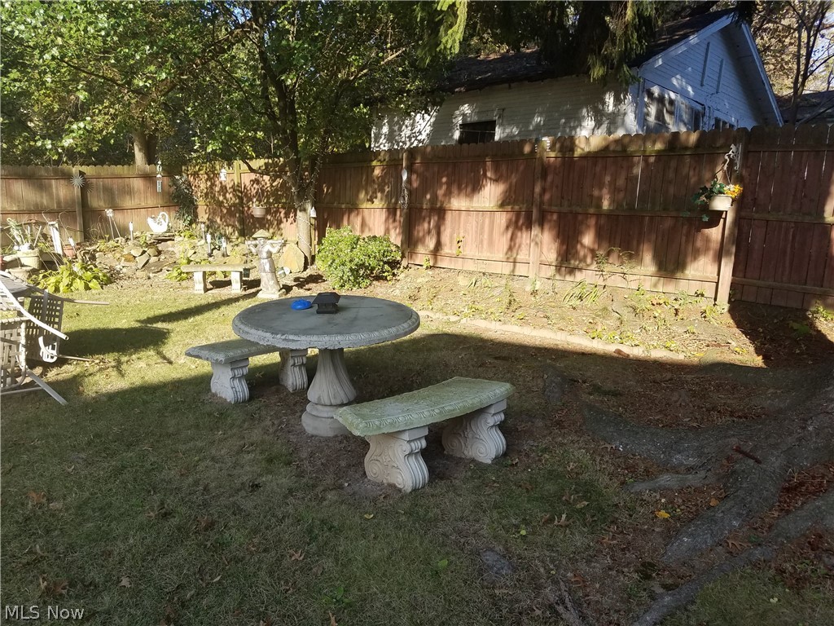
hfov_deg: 67.3
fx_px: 626
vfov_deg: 53.1
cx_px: 417
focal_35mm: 26
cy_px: 313
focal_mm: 4.2
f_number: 1.7
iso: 50
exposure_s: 1/808
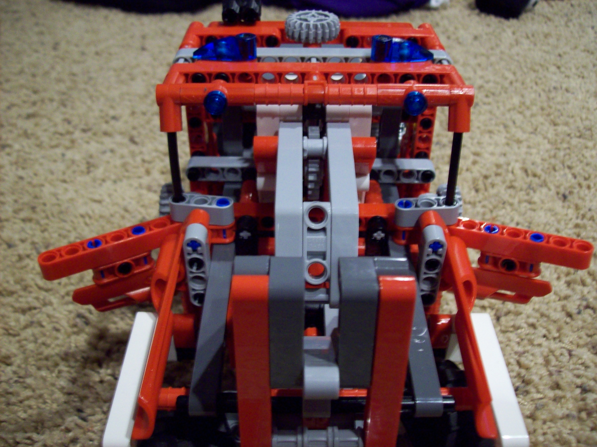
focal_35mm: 36
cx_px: 298
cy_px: 224
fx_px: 621
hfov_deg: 51.4
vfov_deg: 39.6
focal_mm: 6
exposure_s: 1/8
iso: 200
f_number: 2.7
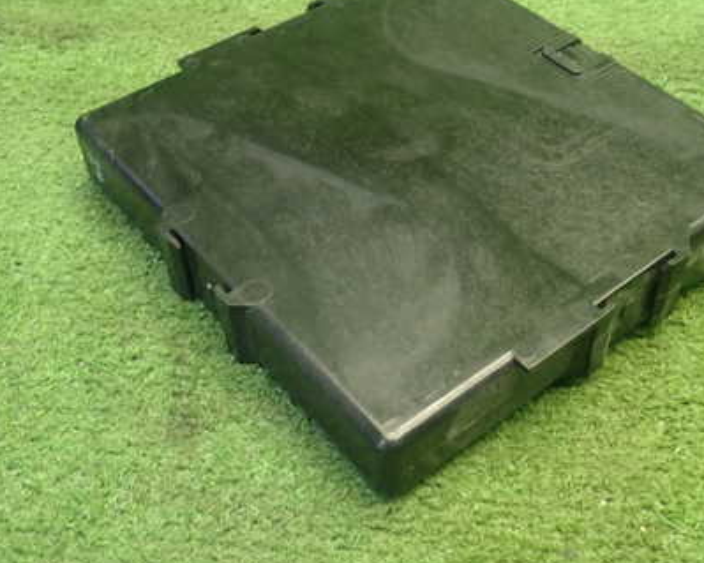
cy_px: 236
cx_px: 408
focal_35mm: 47
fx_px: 979
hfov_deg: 39.4
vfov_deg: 32.0
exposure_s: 1/30
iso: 320
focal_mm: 5.79
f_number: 2.4
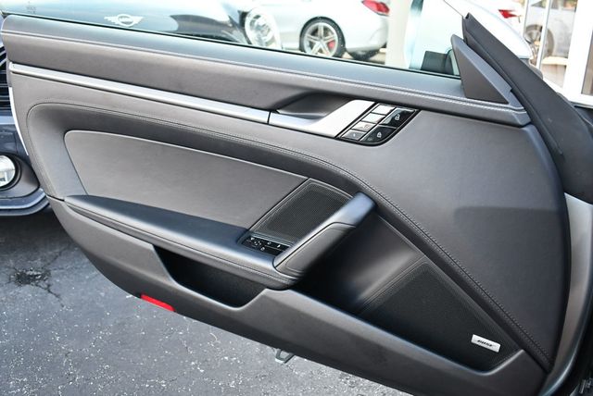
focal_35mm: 36
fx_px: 594
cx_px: 296
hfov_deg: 53.1
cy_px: 198
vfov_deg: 36.9
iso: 800
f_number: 3.5
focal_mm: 18
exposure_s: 1/200
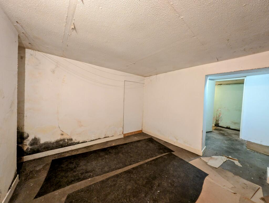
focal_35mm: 12
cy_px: 102
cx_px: 134
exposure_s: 1/16.7
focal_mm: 2.23
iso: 259
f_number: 1.95
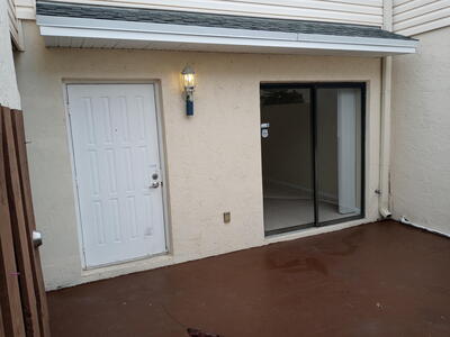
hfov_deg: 63.4
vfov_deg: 49.7
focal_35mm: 28
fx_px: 364
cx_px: 225
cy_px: 168
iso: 100
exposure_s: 1/440
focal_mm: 3.61
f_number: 1.8
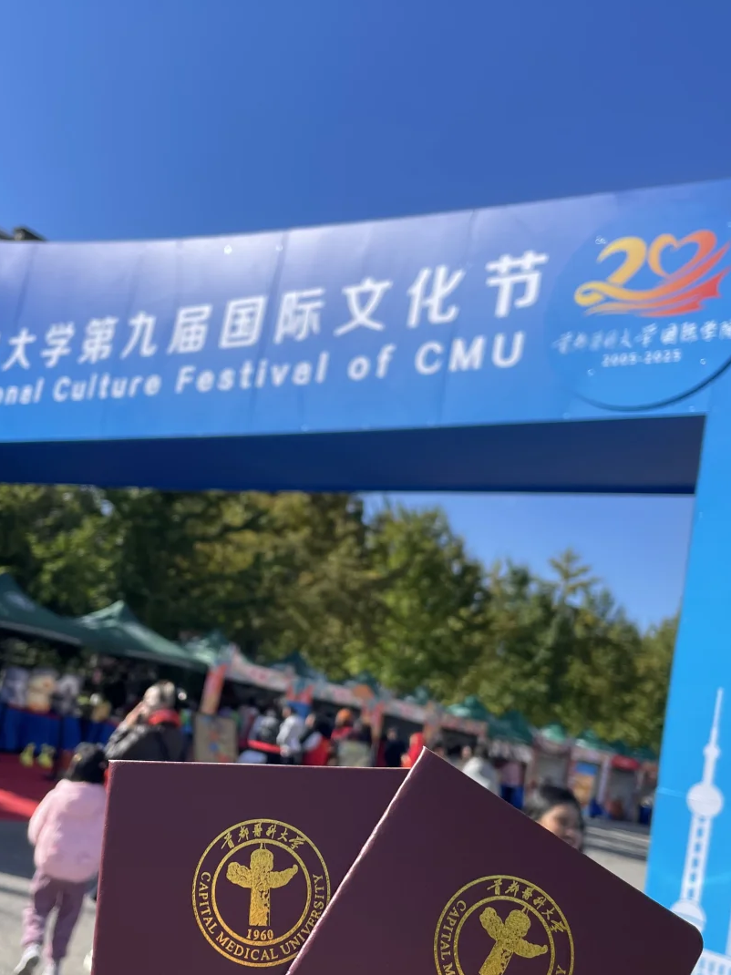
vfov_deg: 52.4
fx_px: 986
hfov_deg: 40.5
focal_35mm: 35
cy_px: 561
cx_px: 291
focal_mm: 4.2
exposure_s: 1/2681
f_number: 1.6
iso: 32
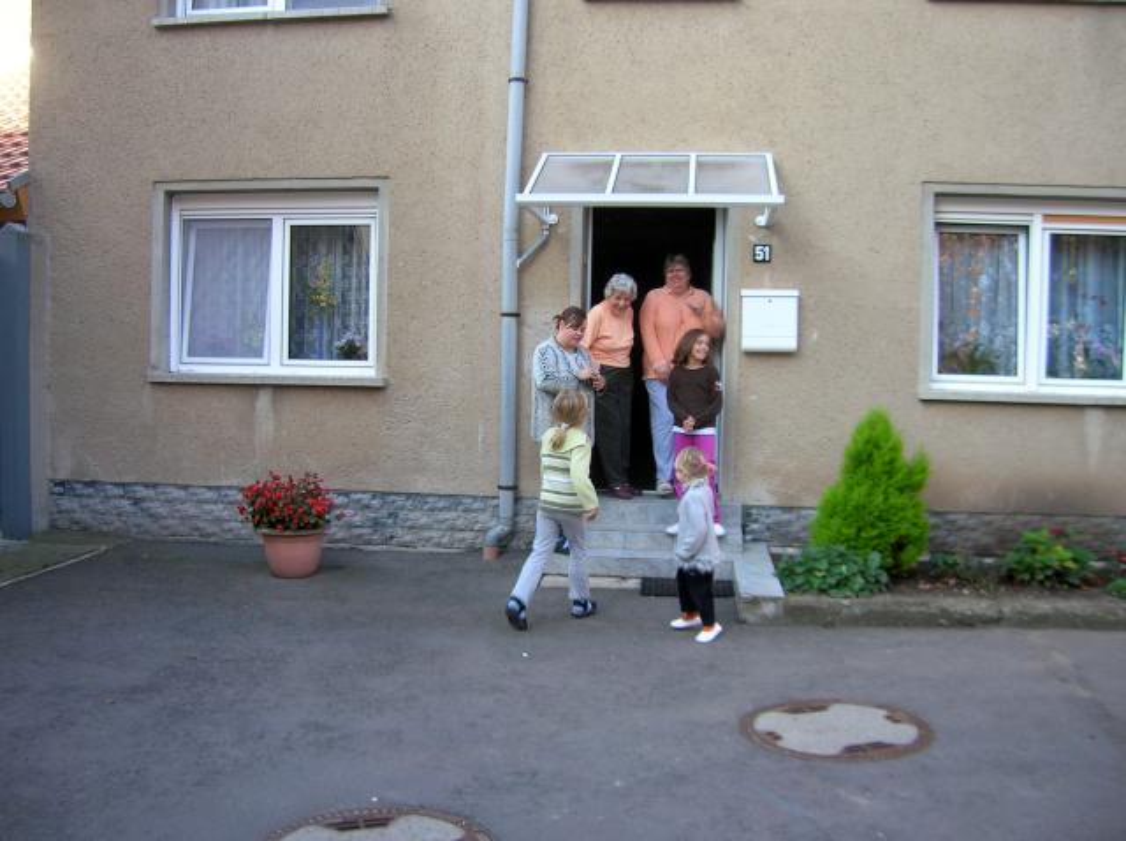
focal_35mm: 34
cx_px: 563
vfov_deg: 41.7
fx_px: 1104
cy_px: 420
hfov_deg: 54.0
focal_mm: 5.7
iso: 50
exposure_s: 1/58.4
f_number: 2.9
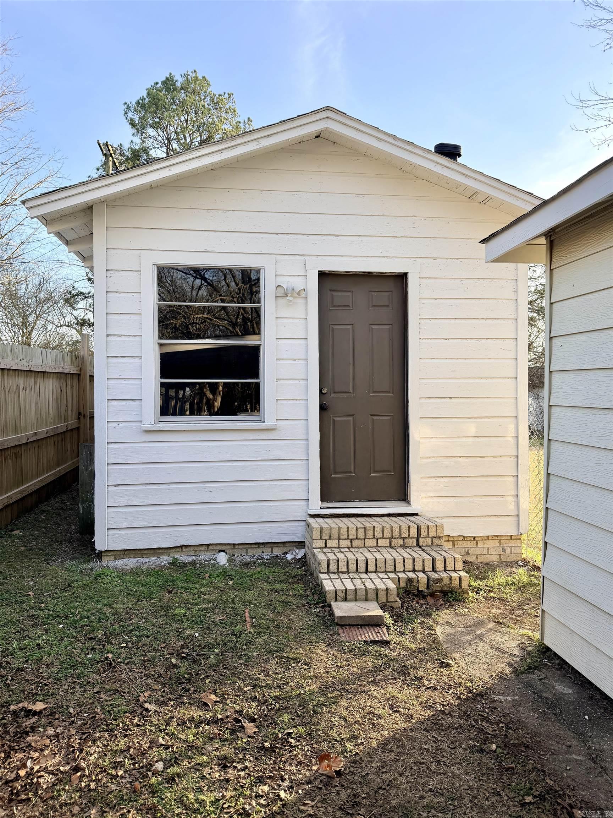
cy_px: 409
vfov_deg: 71.6
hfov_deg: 56.8
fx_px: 567
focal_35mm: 24
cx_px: 306
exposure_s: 1/1211
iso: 100
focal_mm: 6.76
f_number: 1.78
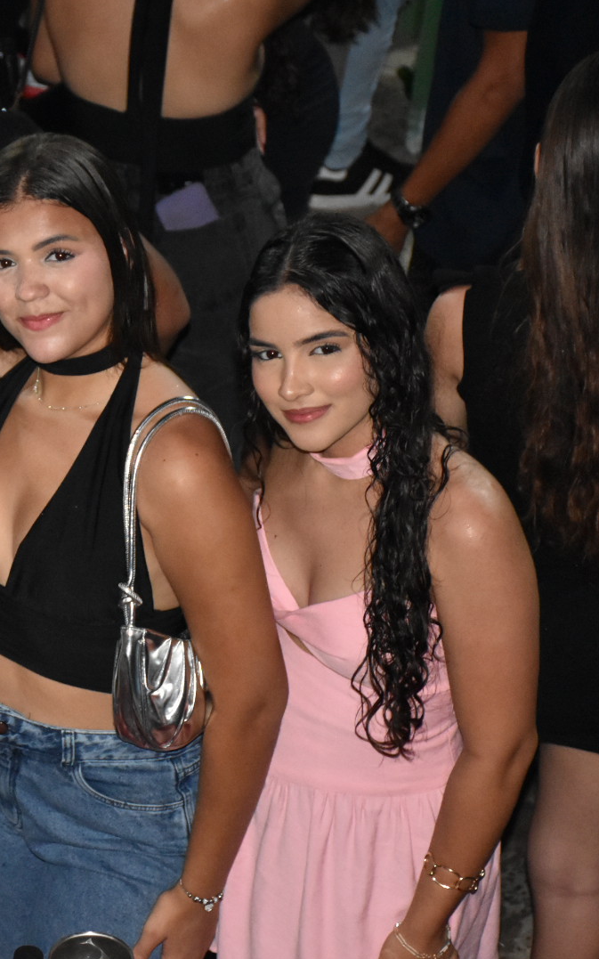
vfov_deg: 15.1
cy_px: 480
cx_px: -77
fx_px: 3605
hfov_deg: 9.4
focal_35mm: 138
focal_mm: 60
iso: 3200
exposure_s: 1/60
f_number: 5
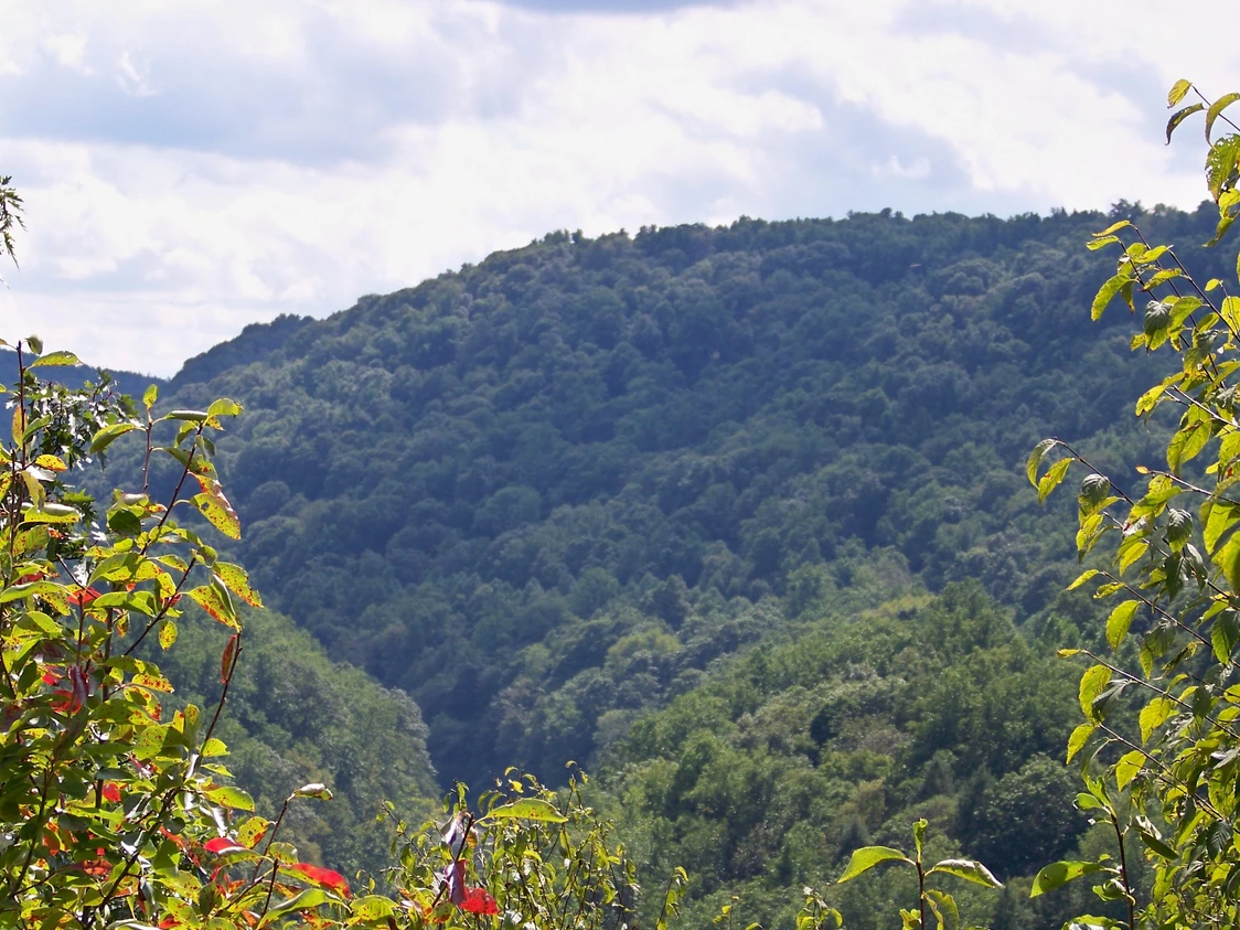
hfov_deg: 16.0
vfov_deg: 12.0
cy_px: 555
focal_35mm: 123
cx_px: 472
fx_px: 4406
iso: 100
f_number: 3.2
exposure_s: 1/640
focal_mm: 17.6
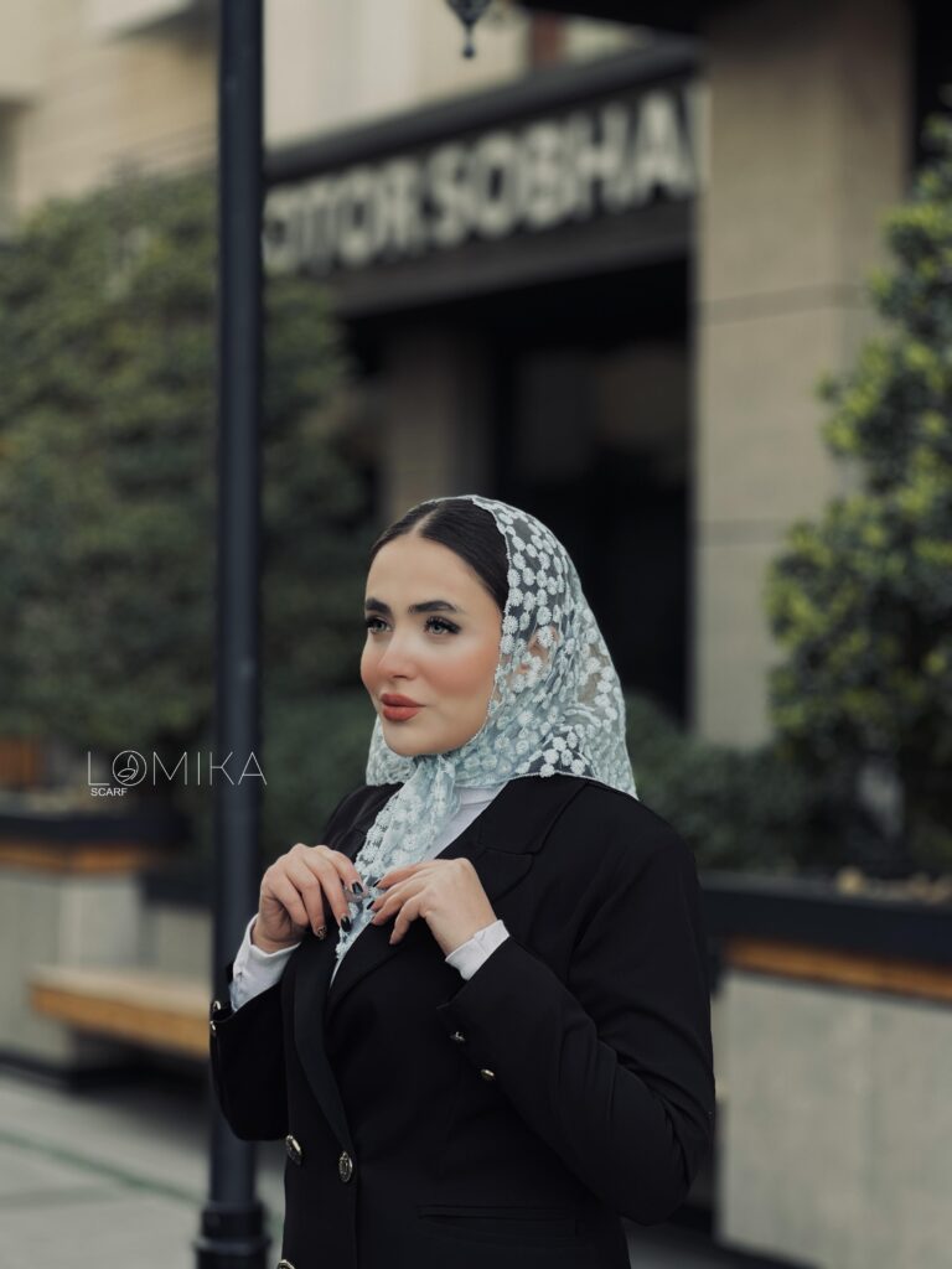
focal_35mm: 77
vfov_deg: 25.3
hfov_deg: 19.1
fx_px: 2824
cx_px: 476
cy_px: 634
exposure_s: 1/121
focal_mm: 9
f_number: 2.8
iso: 50
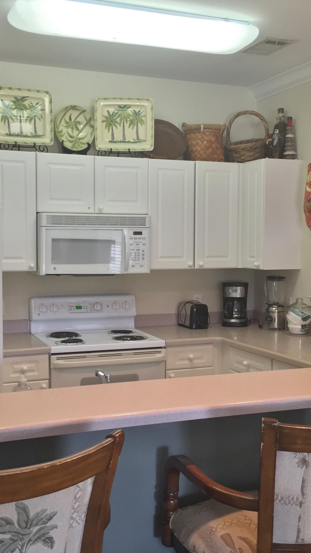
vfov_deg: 47.4
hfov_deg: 27.7
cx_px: 148
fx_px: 630
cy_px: 280
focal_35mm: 43
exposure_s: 1/30
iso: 64
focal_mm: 4.15
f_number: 2.2
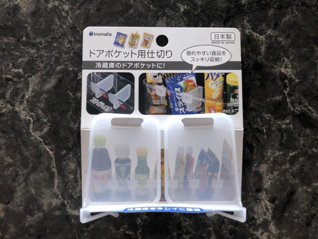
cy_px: 120
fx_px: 358
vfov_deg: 36.8
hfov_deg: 47.9
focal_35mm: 39
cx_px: 159
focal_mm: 3.99
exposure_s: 1/30
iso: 100
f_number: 1.8
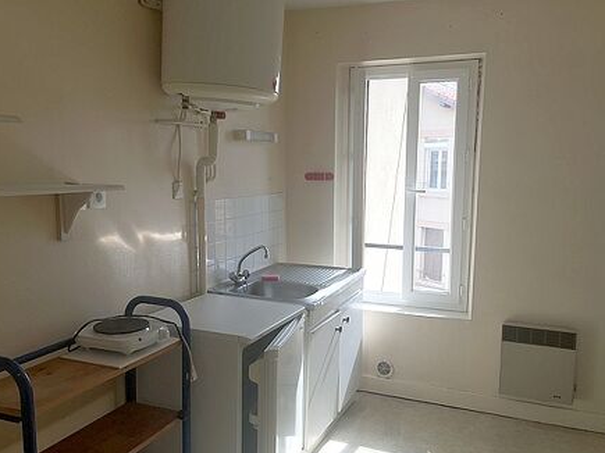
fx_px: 559
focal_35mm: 32
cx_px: 305
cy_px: 249
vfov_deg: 44.1
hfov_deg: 56.8
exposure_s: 1/258
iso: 32
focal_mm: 4.15
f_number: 2.2
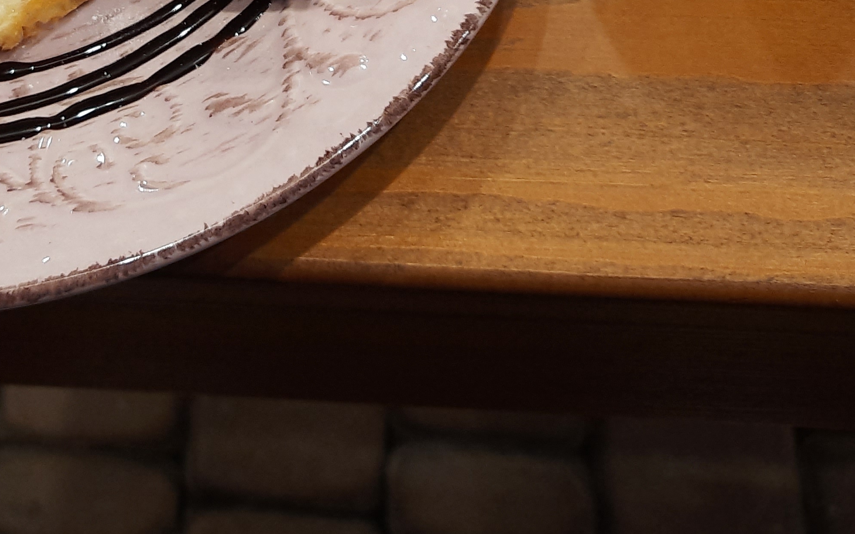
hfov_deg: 33.9
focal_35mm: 59
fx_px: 1375
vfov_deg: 19.9
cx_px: 217
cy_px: -194
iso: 320
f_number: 1.8
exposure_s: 1/33
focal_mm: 5.23
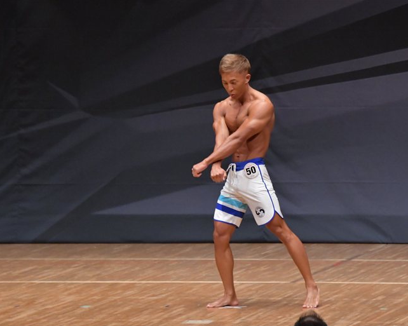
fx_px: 3693
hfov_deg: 6.3
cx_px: 234
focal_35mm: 306
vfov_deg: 5.1
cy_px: 163
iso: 6400
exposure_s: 1/400
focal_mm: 180
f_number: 5.6
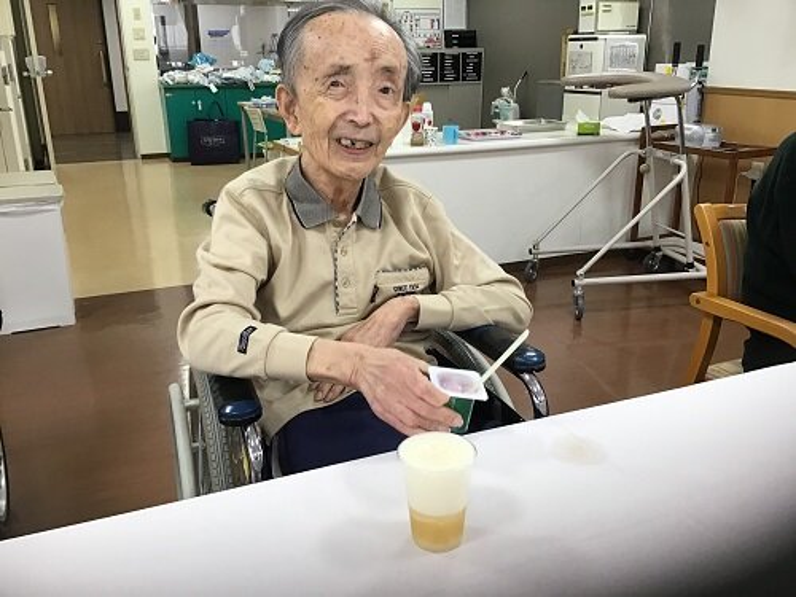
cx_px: 398
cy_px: 298
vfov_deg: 45.4
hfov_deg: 58.4
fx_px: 713
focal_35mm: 31
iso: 40
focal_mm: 3.3
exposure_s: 1/30
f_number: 2.4
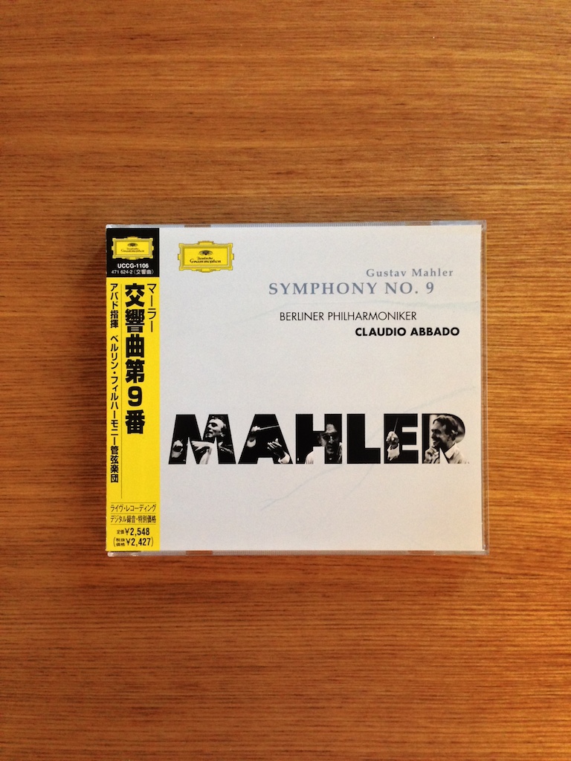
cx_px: 286
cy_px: 380
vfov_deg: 55.4
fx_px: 726
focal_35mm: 33
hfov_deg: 42.9
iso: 200
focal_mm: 4.12
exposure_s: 1/20
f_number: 2.4
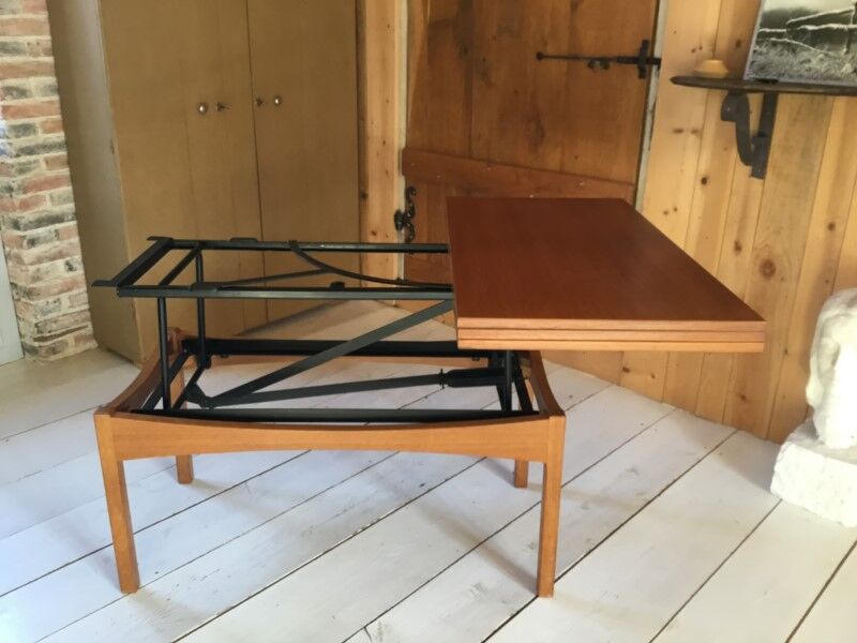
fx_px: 767
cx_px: 428
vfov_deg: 45.4
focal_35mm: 31
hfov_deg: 58.4
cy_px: 322
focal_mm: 3.3
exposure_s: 1/33
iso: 100
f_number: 2.4
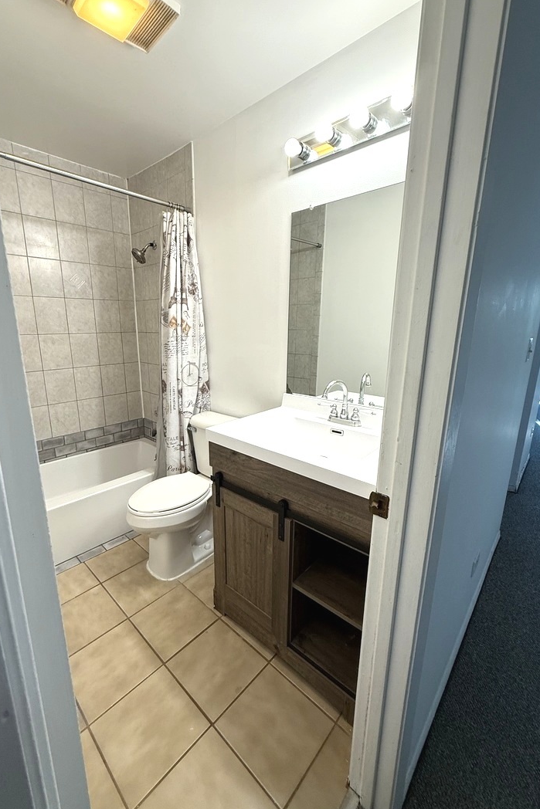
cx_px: 241
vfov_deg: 100.4
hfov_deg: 77.1
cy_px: 402
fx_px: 337
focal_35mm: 15
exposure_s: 1/120
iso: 125
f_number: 2.2
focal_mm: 2.22
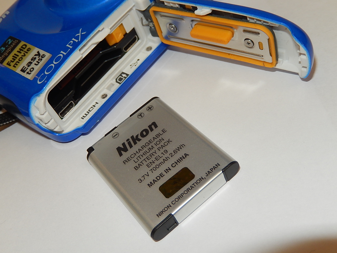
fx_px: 438
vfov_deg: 32.2
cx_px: 168
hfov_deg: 42.1
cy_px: 126
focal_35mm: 45
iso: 200
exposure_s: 1/30
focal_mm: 8.1
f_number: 8.6
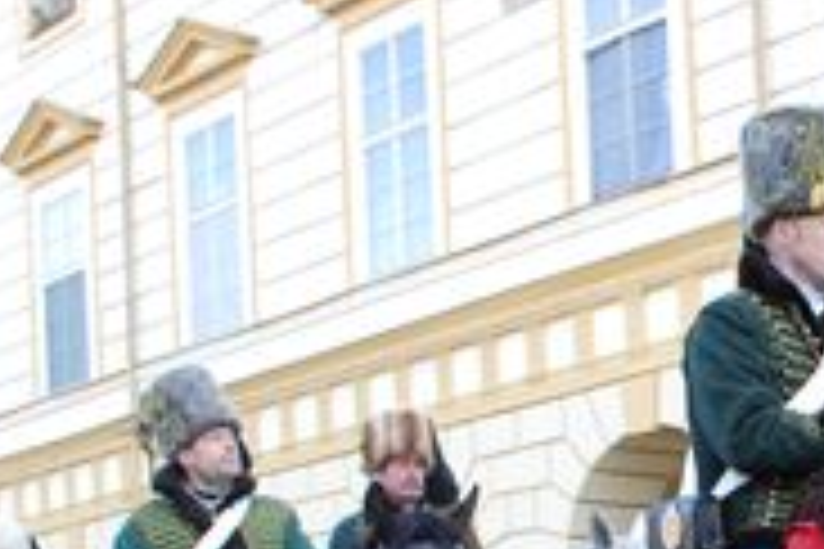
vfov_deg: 13.9
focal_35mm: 94
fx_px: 2151
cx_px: 829
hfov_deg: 20.9
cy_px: 736
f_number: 5
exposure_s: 1/100
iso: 200
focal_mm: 22
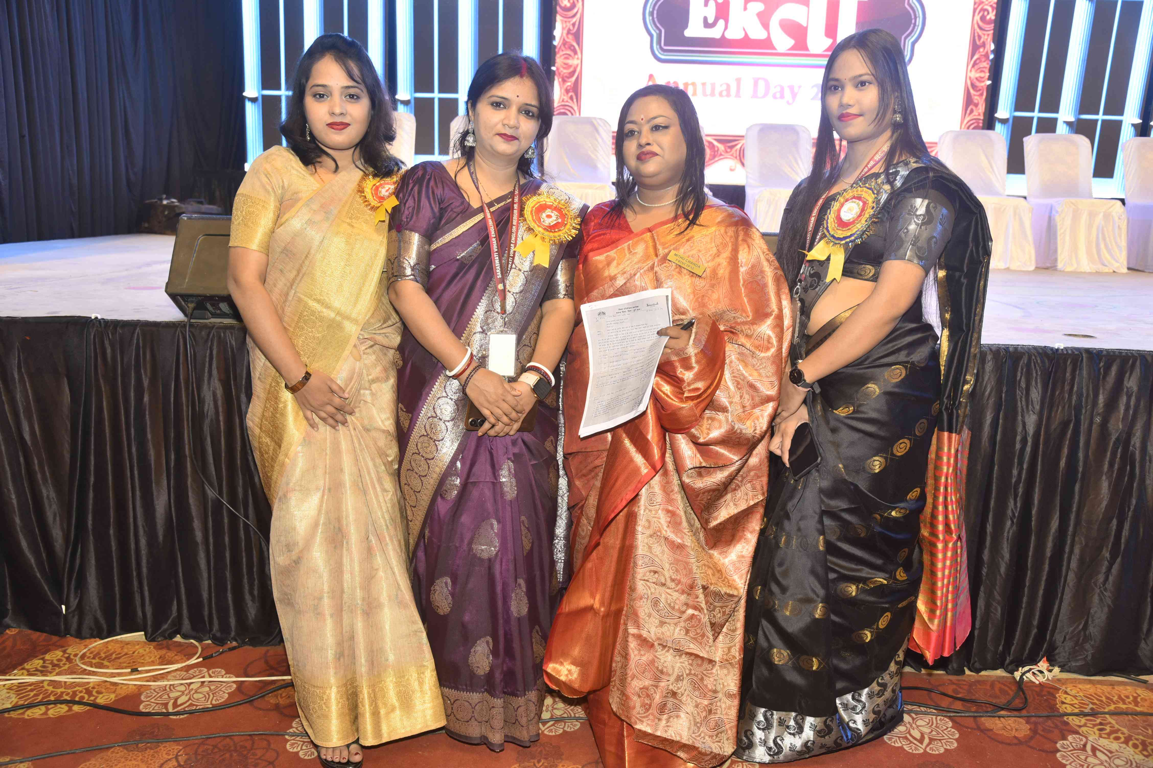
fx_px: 961
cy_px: 384
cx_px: 576
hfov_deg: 61.9
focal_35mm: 30
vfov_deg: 43.6
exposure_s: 1/125
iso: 500
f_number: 5
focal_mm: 30
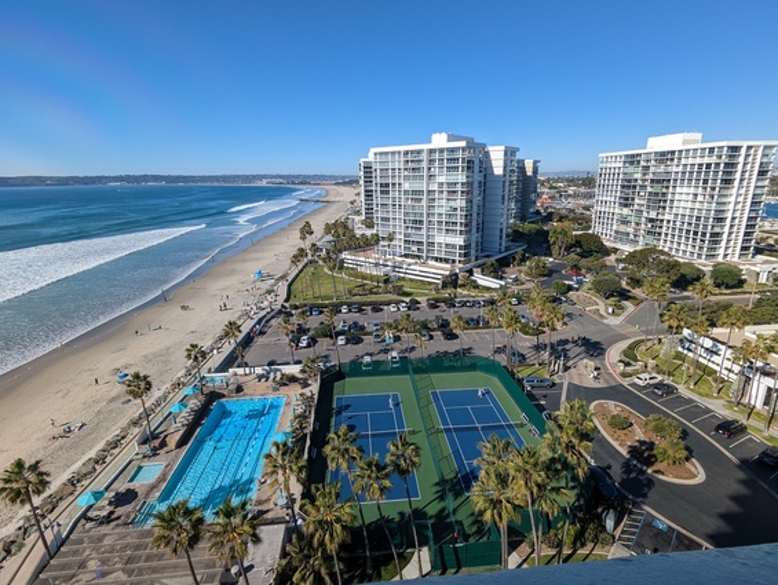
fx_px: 382
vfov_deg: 74.8
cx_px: 394
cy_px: 288
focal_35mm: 17
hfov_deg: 91.0
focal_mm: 2.35
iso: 45
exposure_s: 1/2212
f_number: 2.2
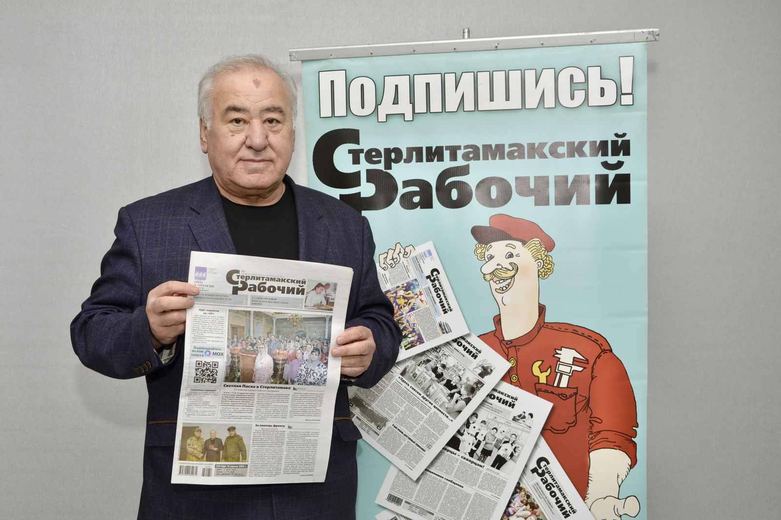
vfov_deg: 29.9
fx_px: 976
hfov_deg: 43.6
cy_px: 260
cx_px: 390
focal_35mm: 45
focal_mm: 30
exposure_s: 1/200
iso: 400
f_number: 5.6
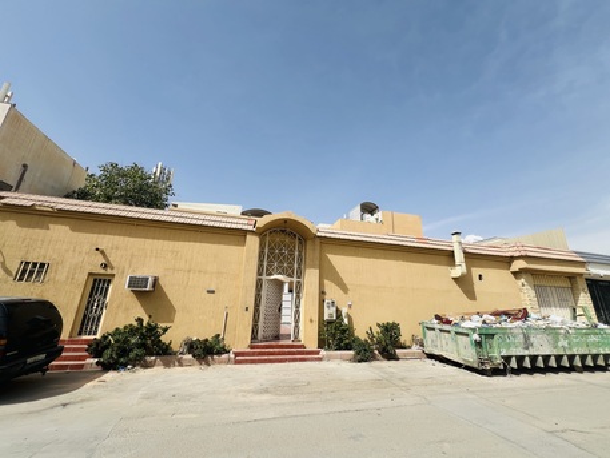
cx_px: 305
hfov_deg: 106.2
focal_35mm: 13
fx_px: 229
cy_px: 229
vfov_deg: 89.9
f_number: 1.8
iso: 32
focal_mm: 1.57
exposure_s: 1/2660
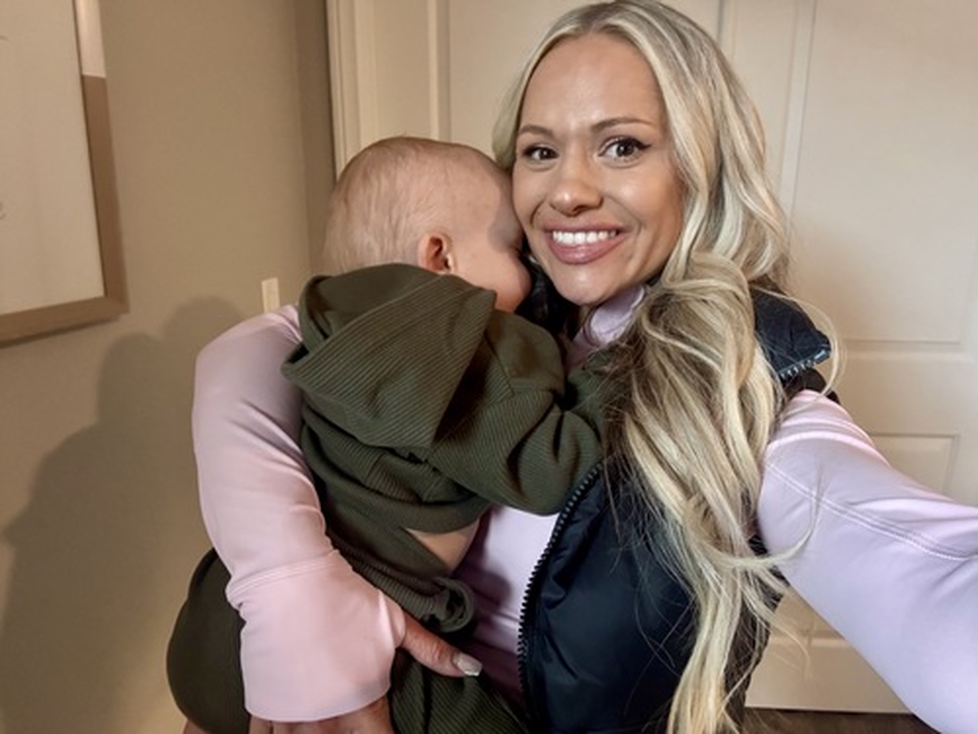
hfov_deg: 73.9
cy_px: 367
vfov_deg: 58.9
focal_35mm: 23
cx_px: 489
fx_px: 650
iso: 320
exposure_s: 1/40
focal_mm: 2.69
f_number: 1.9
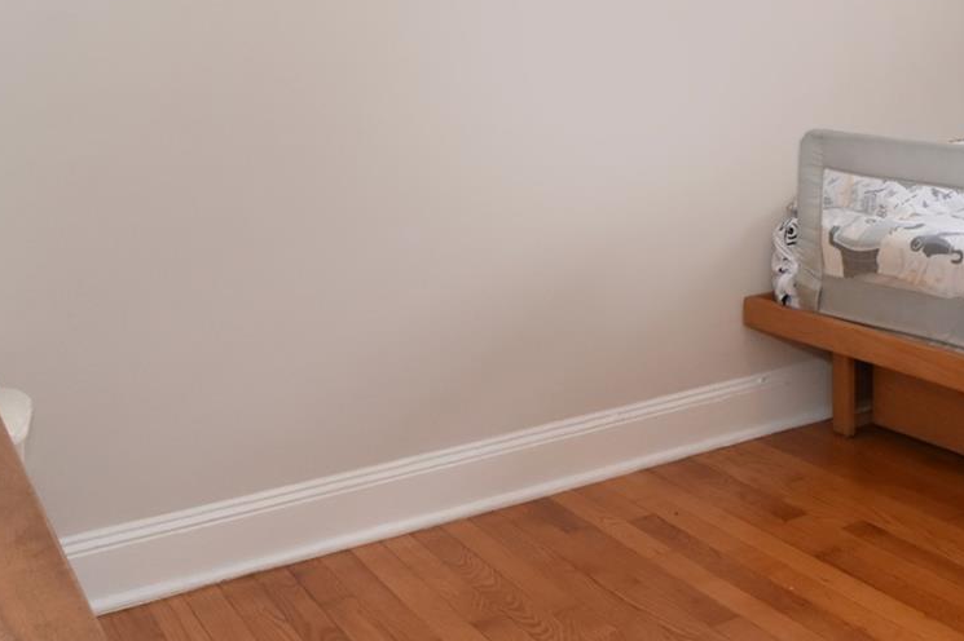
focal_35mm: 45
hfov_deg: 34.0
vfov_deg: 27.8
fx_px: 1214
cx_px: 1185
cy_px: -8
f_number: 8
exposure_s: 1/25
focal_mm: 11
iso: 640
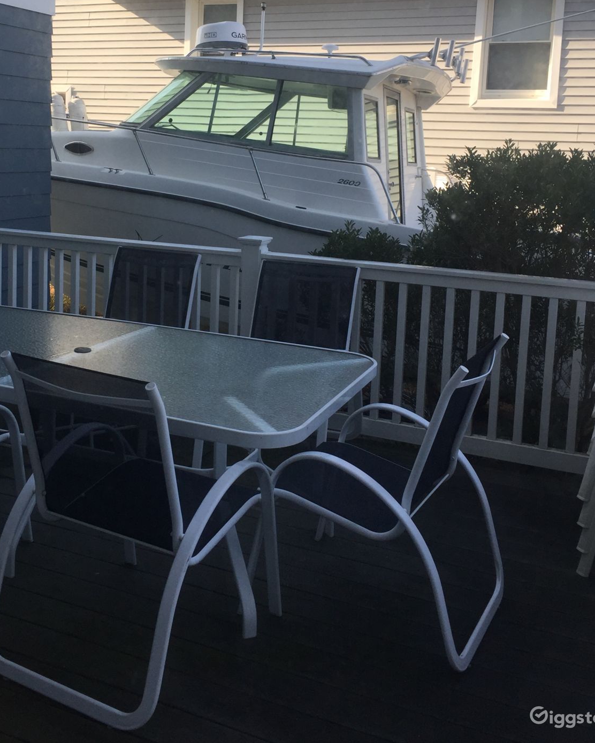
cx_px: 251
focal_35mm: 38
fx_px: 836
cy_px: 245
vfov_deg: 47.1
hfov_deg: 39.1
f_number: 2.2
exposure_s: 1/542
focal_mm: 4.15
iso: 32
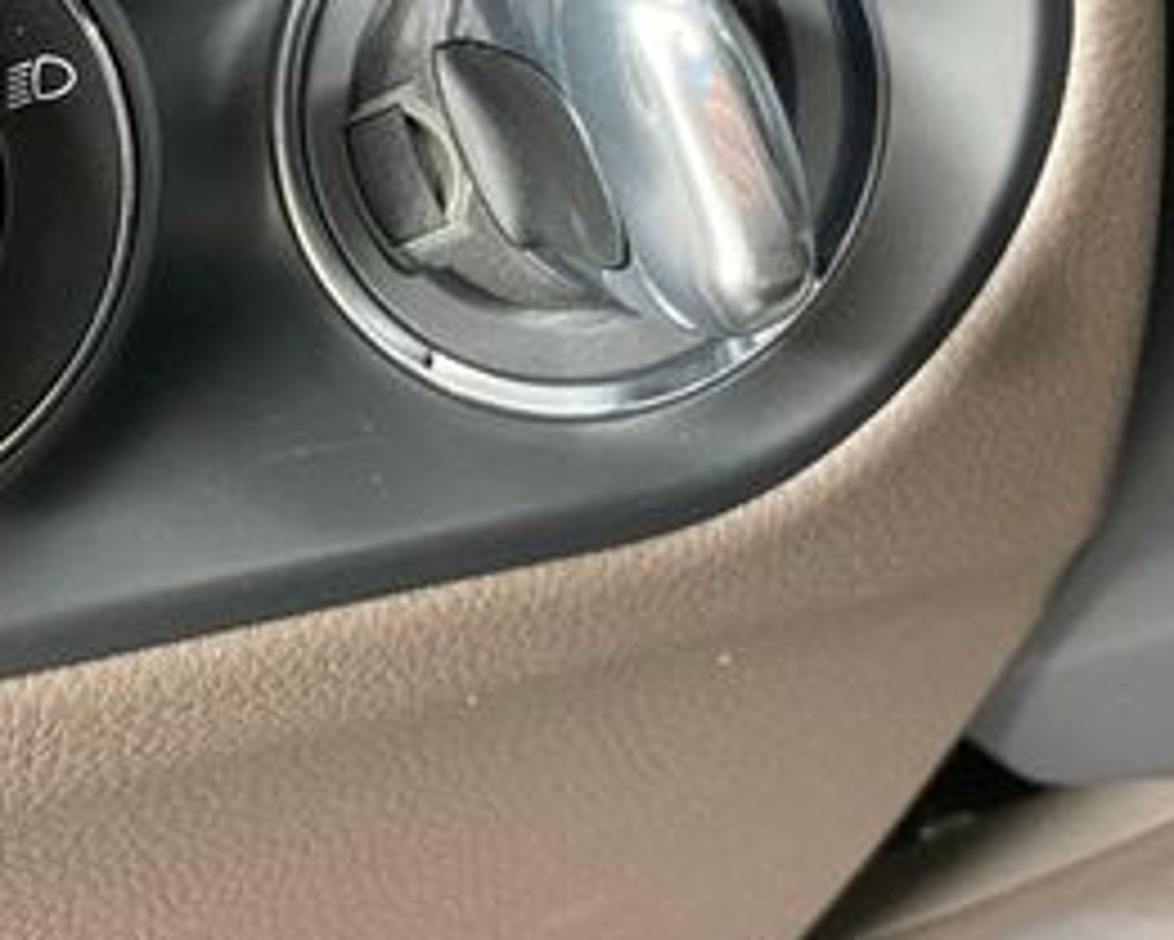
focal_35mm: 67
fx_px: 2329
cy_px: 216
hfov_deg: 28.0
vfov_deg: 22.6
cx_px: 351
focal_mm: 3.99
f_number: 1.8
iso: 320
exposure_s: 1/60
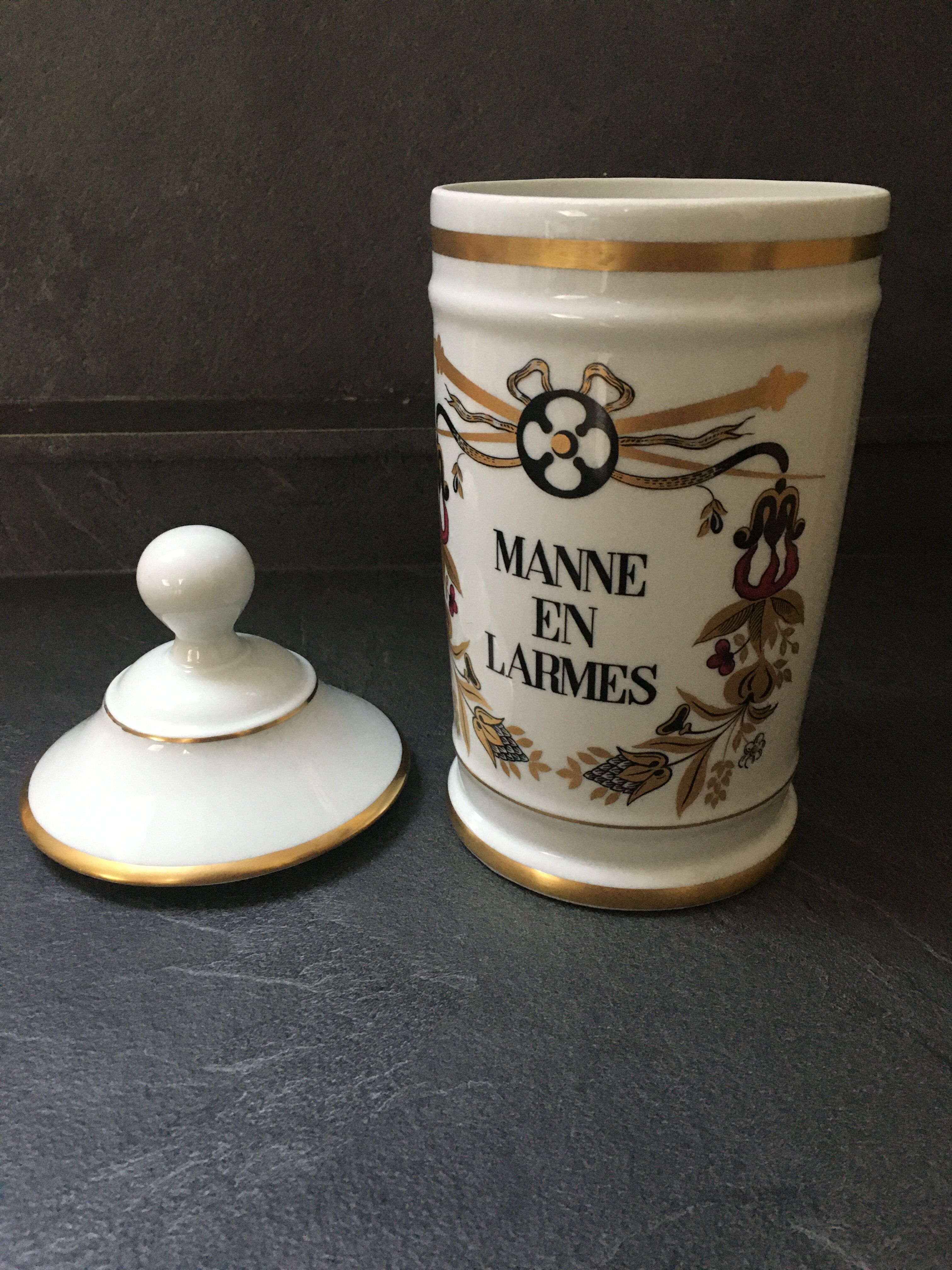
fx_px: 1063
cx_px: 476
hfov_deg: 48.2
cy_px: 635
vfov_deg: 61.7
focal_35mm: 29
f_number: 2.2
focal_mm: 4.15
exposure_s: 1/17
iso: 200
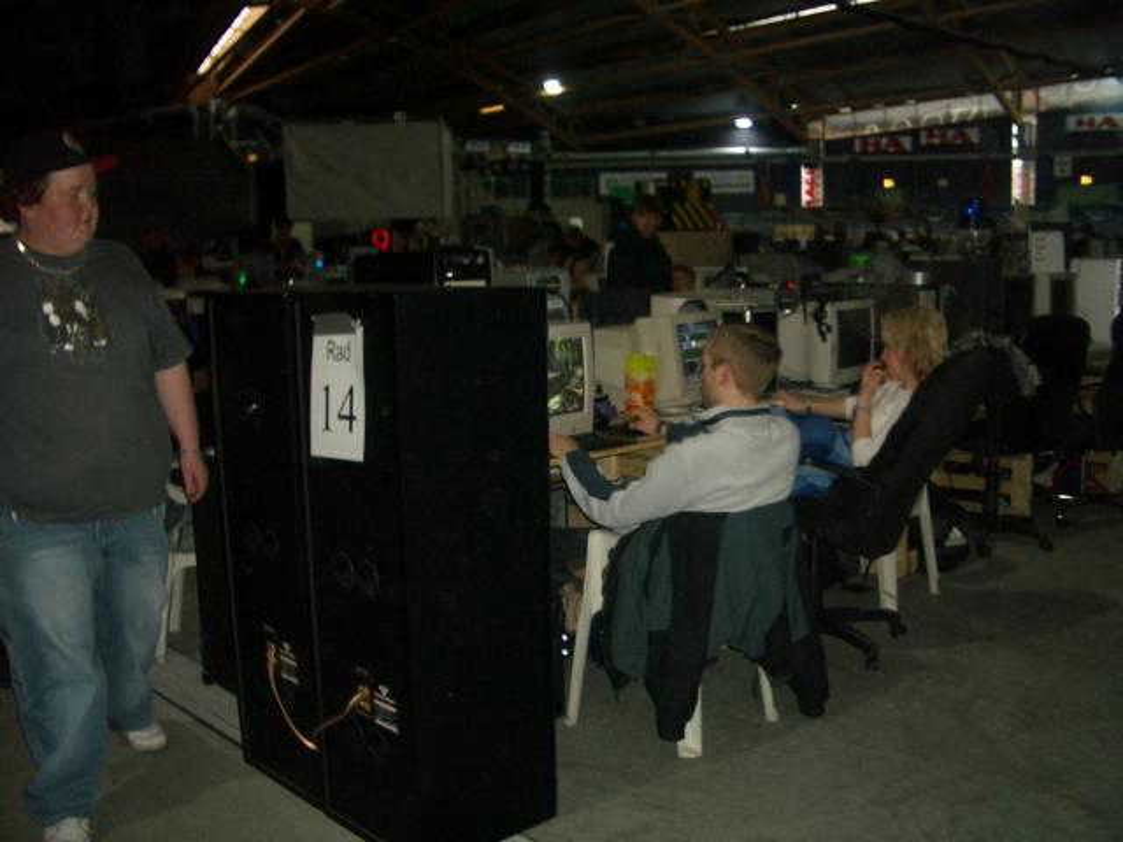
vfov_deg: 40.7
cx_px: 562
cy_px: 421
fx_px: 1135
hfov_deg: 52.6
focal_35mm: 35
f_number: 2.6
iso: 100
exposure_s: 1/60
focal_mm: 5.8
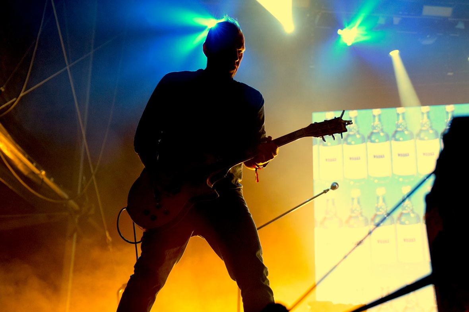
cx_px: 234
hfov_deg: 30.5
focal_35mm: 66
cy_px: 156
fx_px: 860
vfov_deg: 20.6
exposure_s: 1/400
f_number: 2.8
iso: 3200
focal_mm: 44
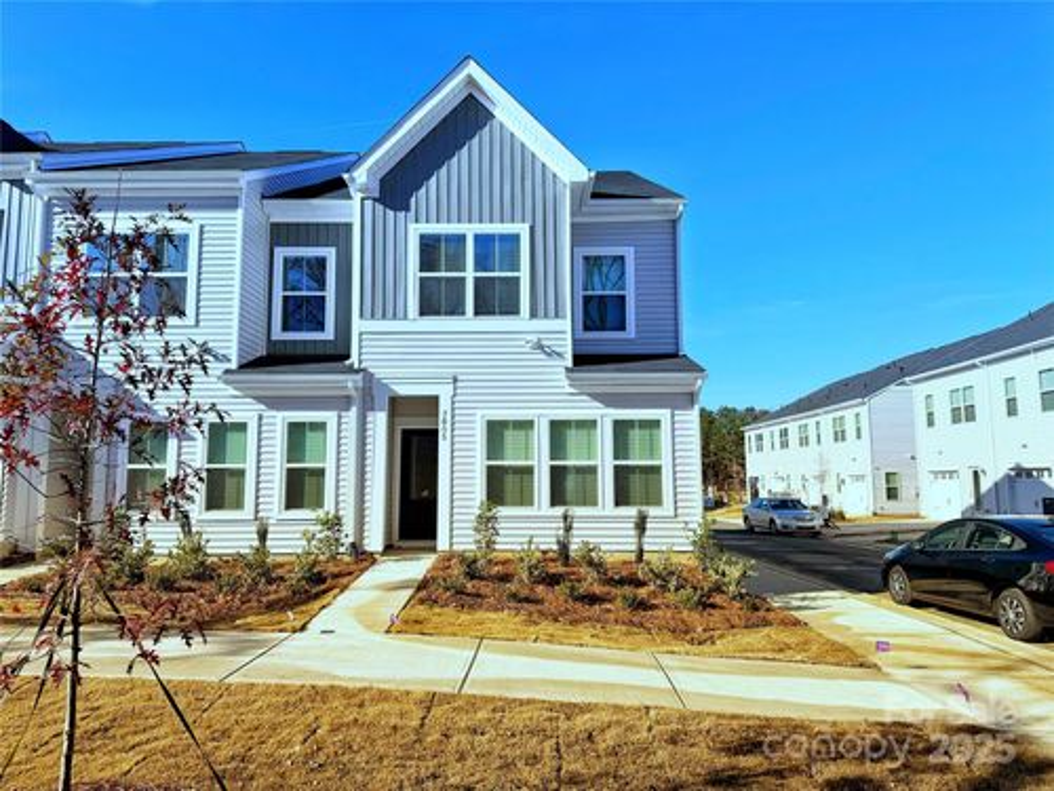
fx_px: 731
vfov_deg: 56.8
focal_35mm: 24
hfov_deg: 71.6
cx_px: 527
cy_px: 396
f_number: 1.78
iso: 80
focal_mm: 6.76
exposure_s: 1/7092
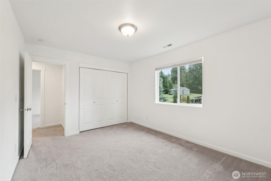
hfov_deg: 100.4
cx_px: 136
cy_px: 90
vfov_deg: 77.3
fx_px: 113
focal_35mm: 15
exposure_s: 1/30
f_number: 9
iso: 1600
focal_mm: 10
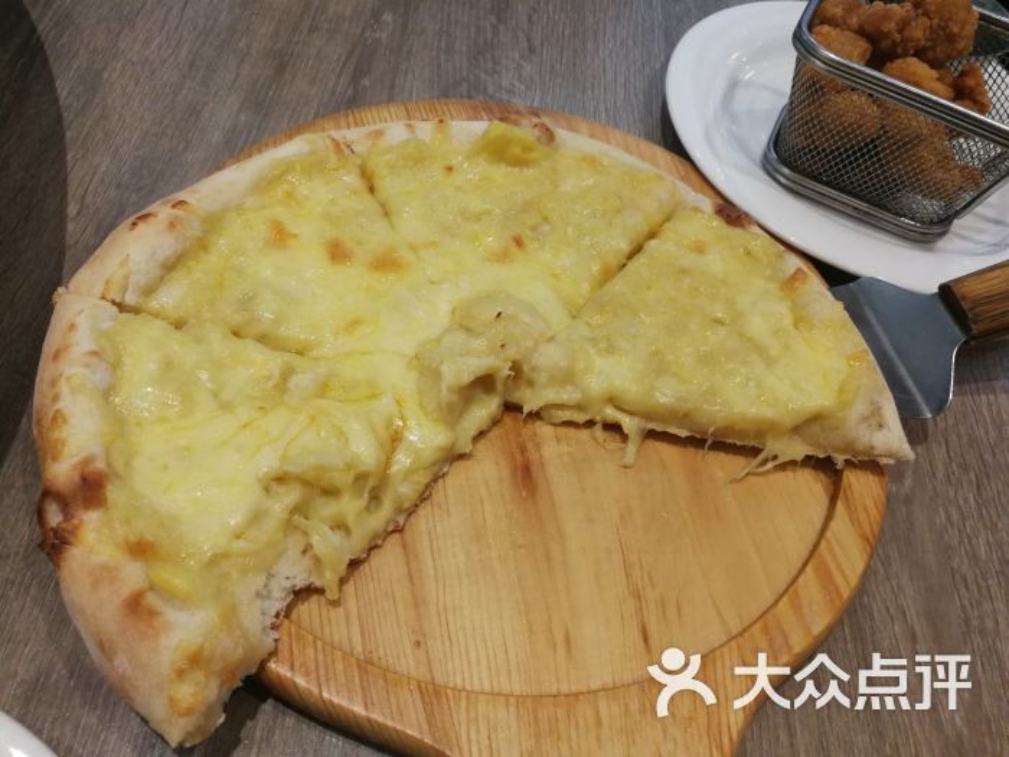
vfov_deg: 51.4
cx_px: 504
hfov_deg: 65.3
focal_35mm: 27
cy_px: 378
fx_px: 787
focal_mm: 3.95
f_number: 2.2
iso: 200
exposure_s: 1/33.3
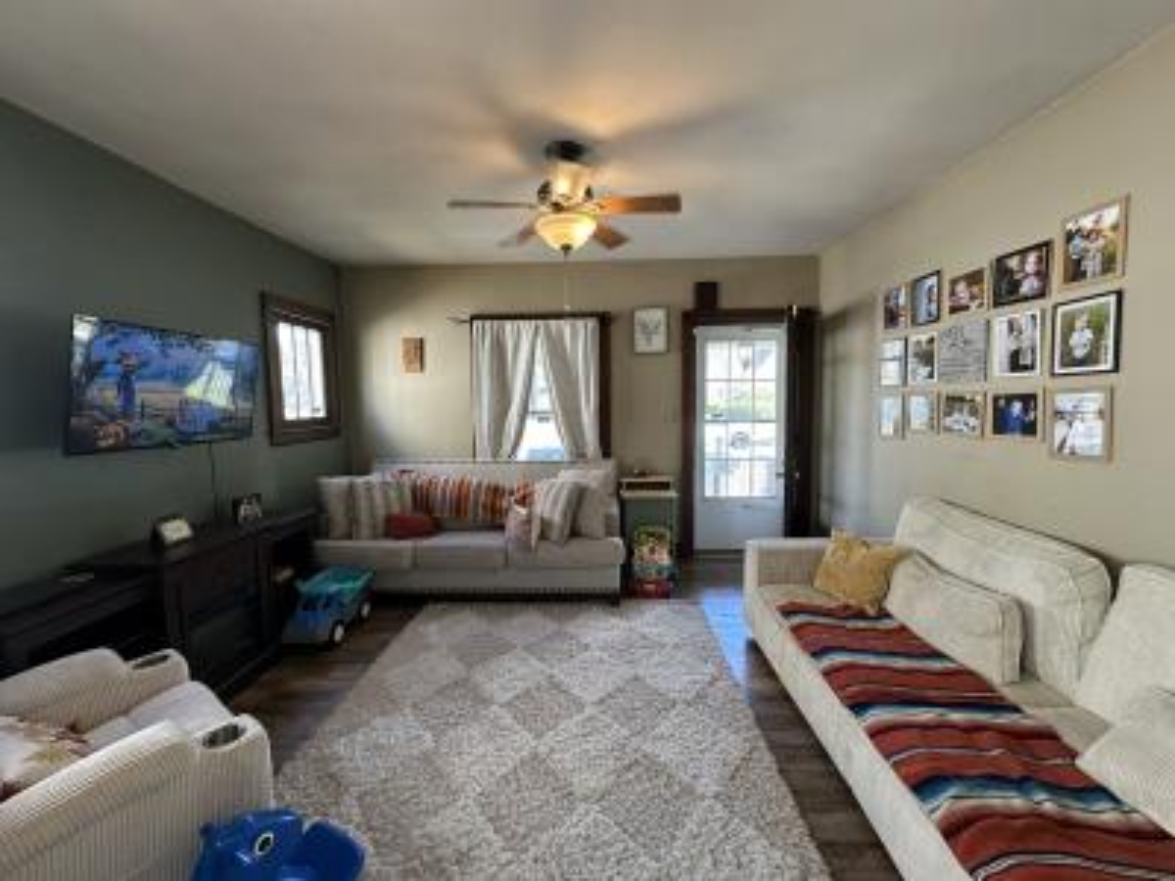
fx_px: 475
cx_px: 588
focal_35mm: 14
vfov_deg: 85.7
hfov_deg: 102.1
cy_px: 440
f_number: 2.2
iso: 160
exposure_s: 1/120
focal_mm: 2.22
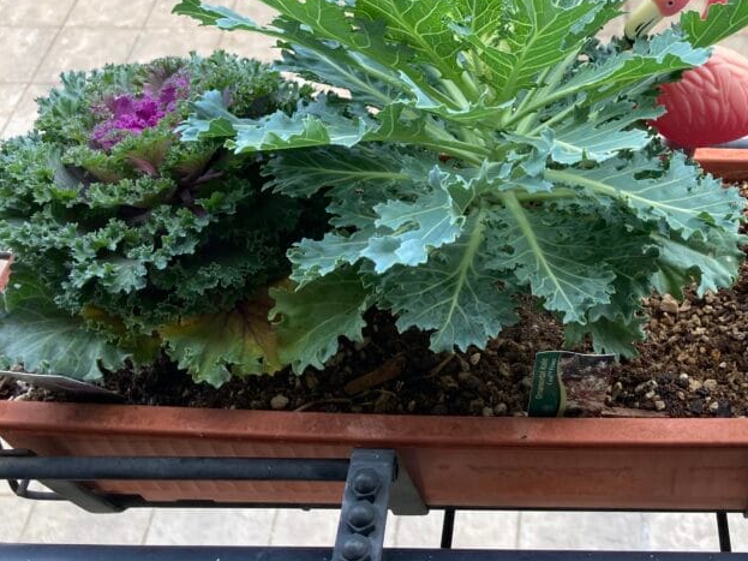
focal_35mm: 46
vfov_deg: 30.8
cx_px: 575
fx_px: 994
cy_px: 121
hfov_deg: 39.9
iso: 20
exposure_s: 1/148
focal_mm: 3.99
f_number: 1.8
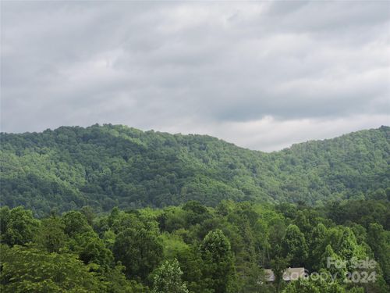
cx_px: 195
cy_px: 146
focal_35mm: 90
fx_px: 1014
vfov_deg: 16.4
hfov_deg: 21.8
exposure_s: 1/500
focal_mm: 16.1
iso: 100
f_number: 4.1
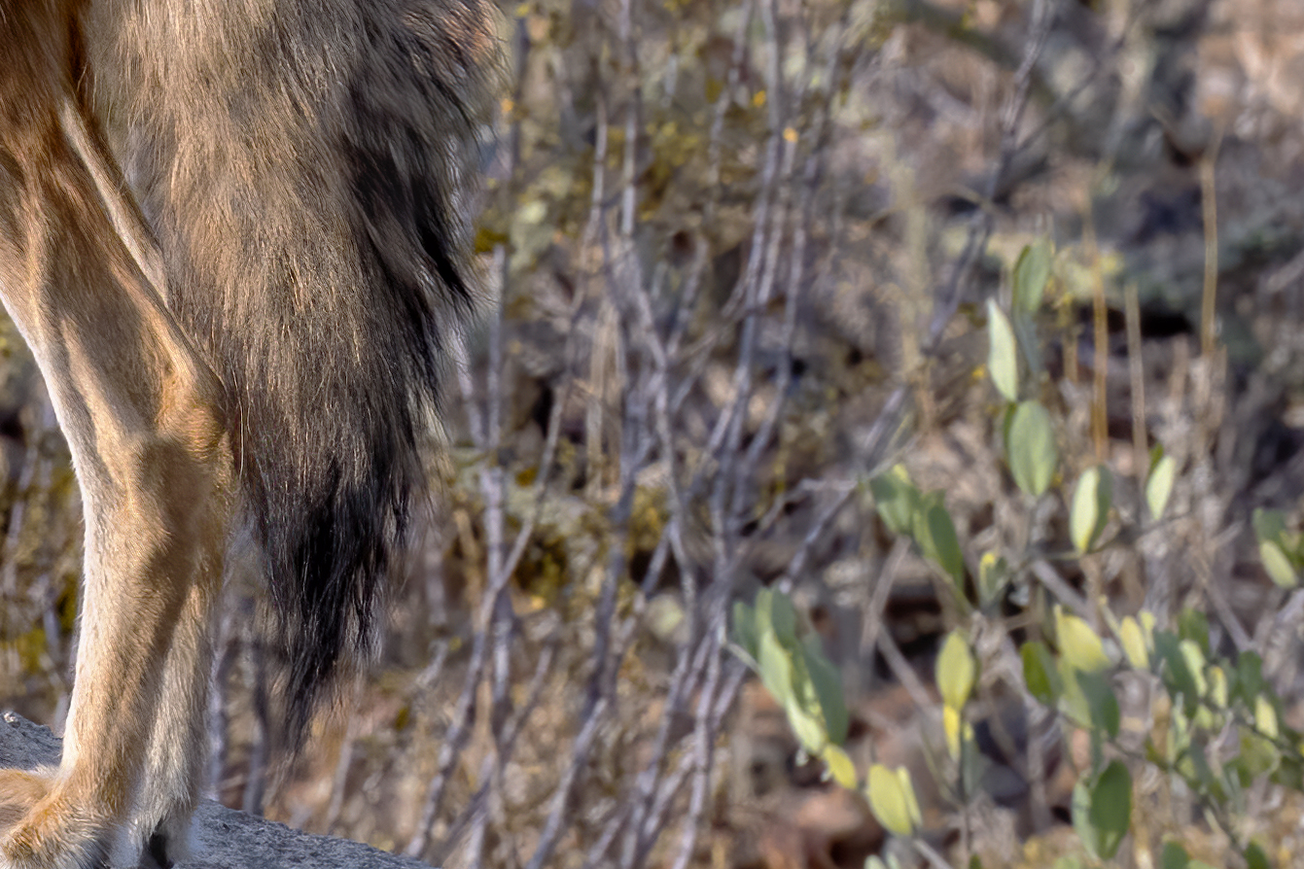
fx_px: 29881
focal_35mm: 825
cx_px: -1130
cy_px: -906
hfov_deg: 2.5
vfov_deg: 1.7
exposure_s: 1/800
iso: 2000
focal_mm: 185
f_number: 14
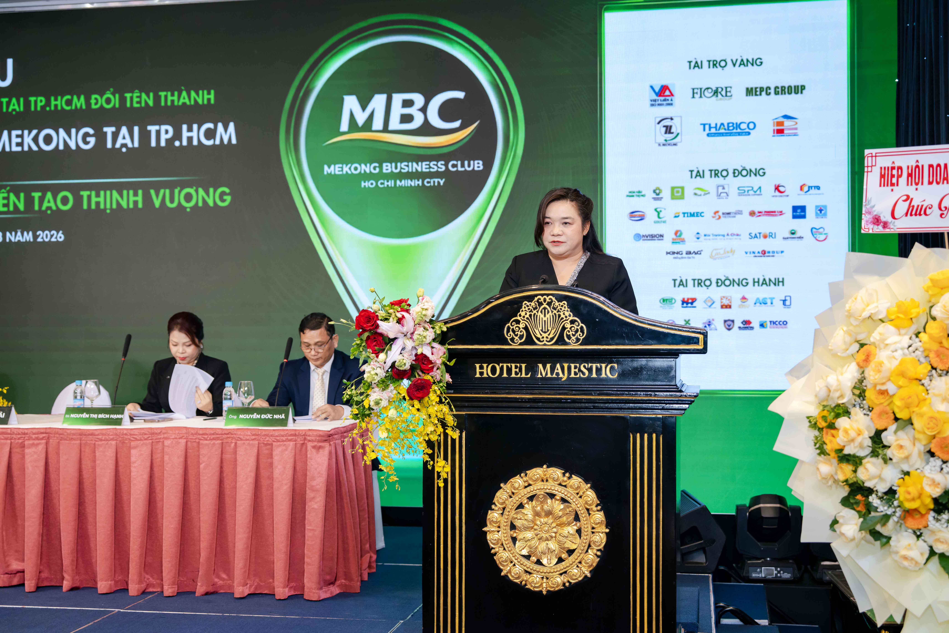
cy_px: 316
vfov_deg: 29.5
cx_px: 474
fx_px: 1202
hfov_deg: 43.1
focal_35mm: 46
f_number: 4
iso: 800
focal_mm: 45.6
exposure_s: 1/125
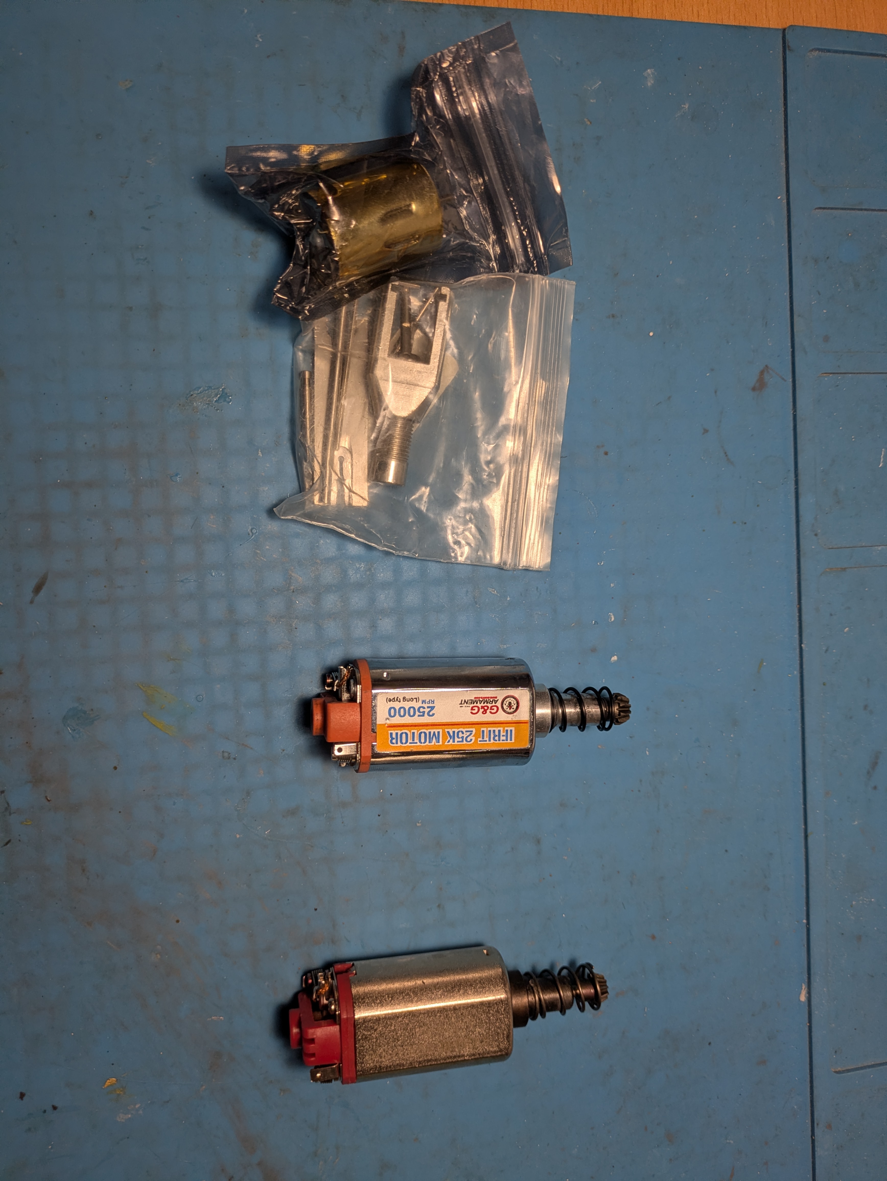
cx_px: 444
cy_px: 590
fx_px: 854
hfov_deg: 54.9
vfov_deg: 69.4
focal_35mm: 25
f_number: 1.89
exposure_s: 1/151
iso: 43
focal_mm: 5.43
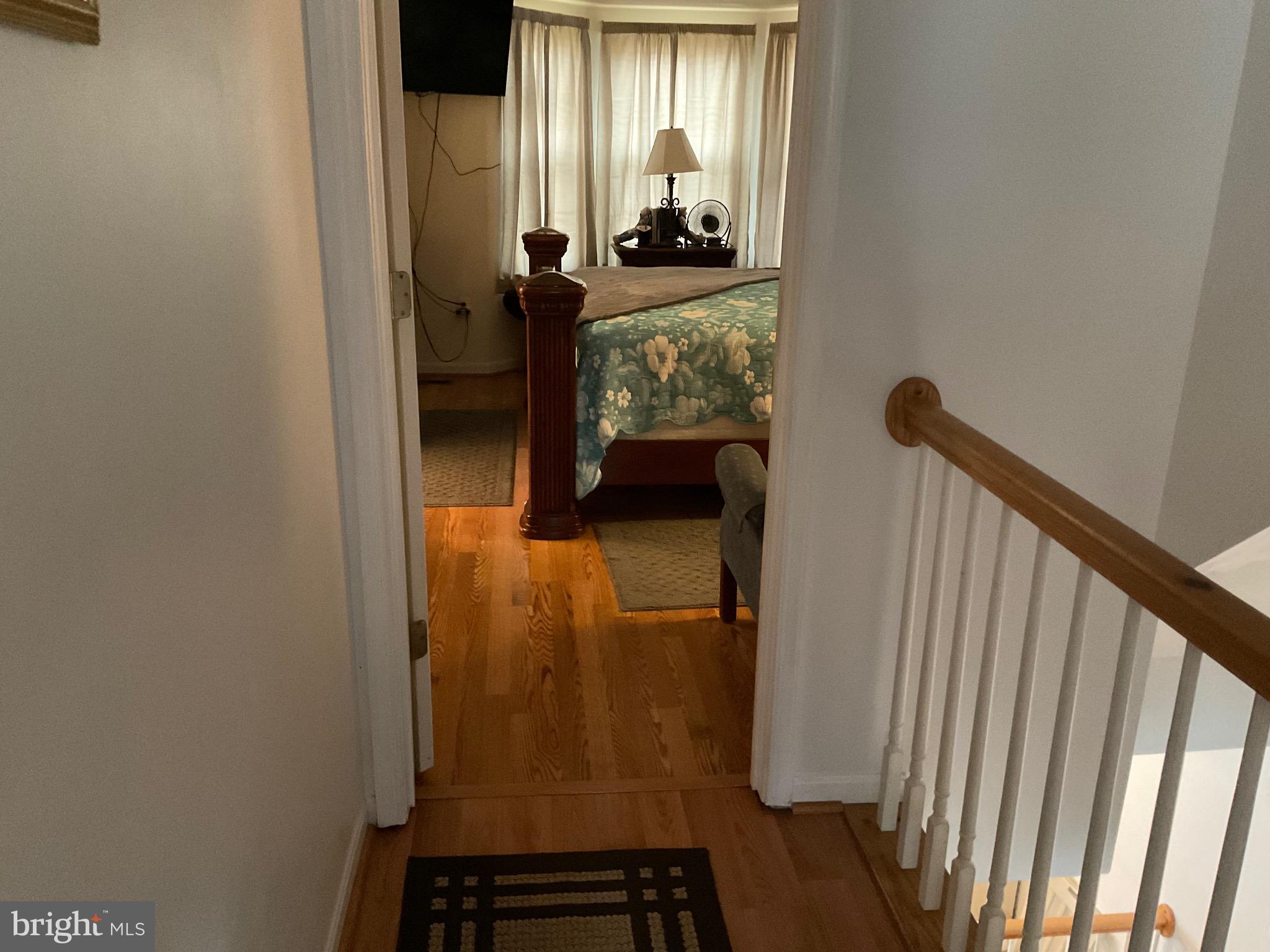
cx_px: 635
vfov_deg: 48.2
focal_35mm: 29
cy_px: 476
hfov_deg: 61.7
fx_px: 1064
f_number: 1.8
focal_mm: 3
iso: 500
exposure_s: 1/30
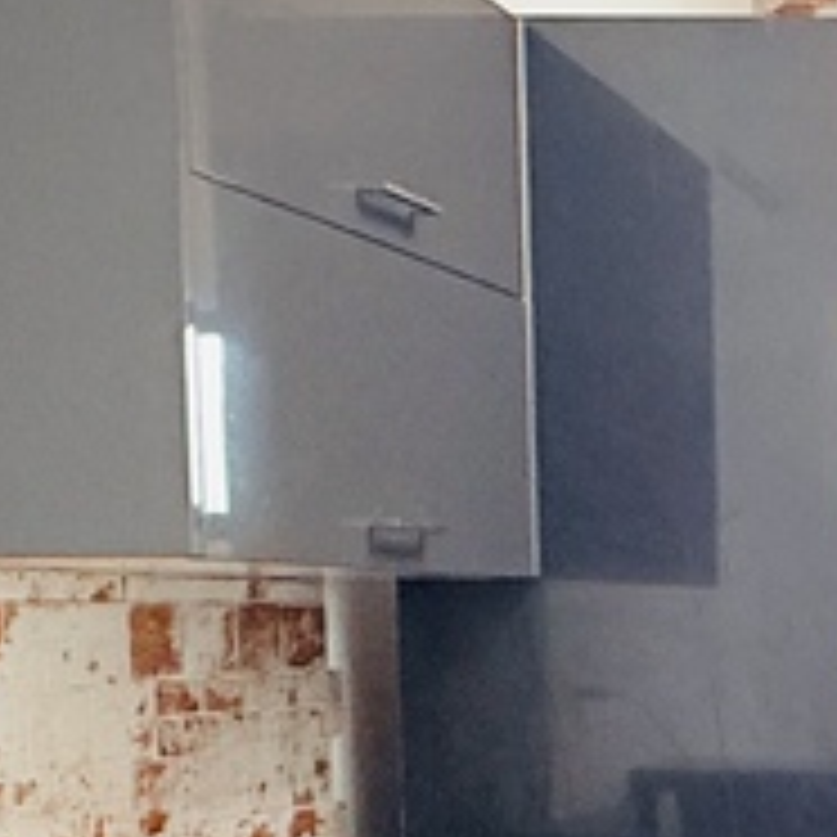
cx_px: 1359
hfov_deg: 18.4
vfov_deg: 21.1
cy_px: 778
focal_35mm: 80
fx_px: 2188
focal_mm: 2.22
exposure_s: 1/120
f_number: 2.2
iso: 200
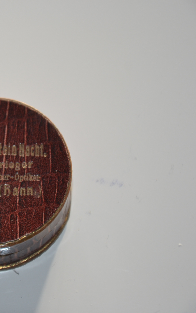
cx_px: -21
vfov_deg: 8.7
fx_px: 2067
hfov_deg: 5.4
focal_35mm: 242
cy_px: 157
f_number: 5.6
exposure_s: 1/60
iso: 320
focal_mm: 105
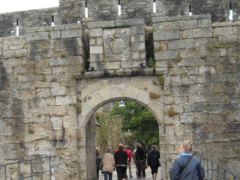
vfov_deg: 25.8
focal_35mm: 56
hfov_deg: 34.1
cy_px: 131
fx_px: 388
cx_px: 83
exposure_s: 1/250
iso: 87
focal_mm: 5.7
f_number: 2.8
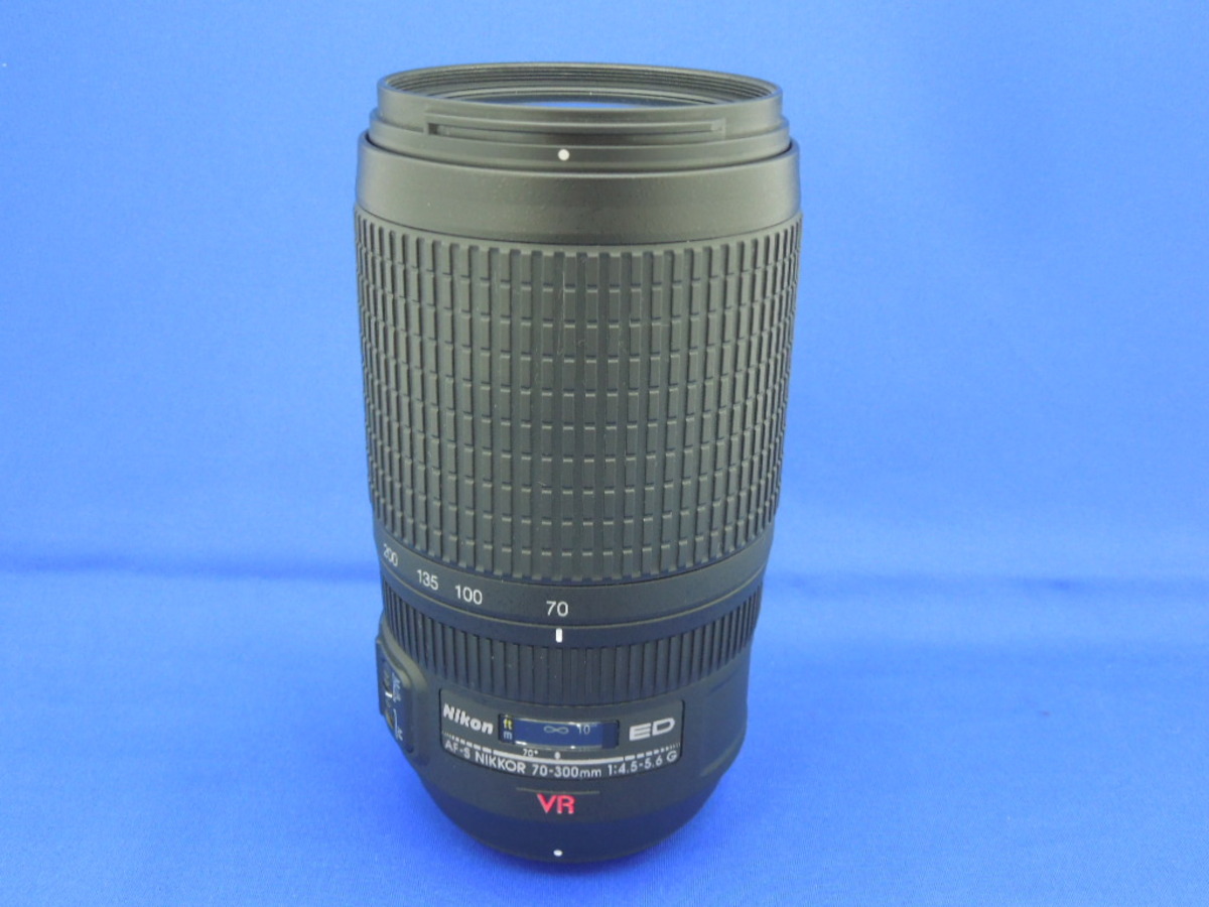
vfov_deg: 40.7
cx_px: 604
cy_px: 454
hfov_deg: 52.6
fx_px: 1222
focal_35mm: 35
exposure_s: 1/13
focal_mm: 6.3
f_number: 3.7
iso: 400
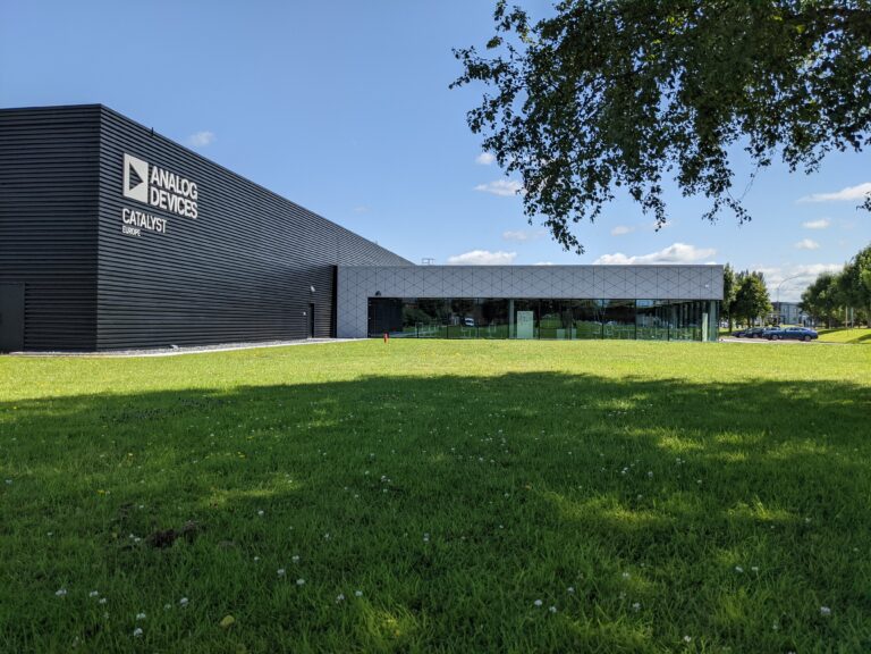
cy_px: 327
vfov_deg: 51.4
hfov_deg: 65.3
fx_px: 679
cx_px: 436
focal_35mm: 27
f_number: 1.73
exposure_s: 1/2933
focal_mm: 4.38
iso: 56
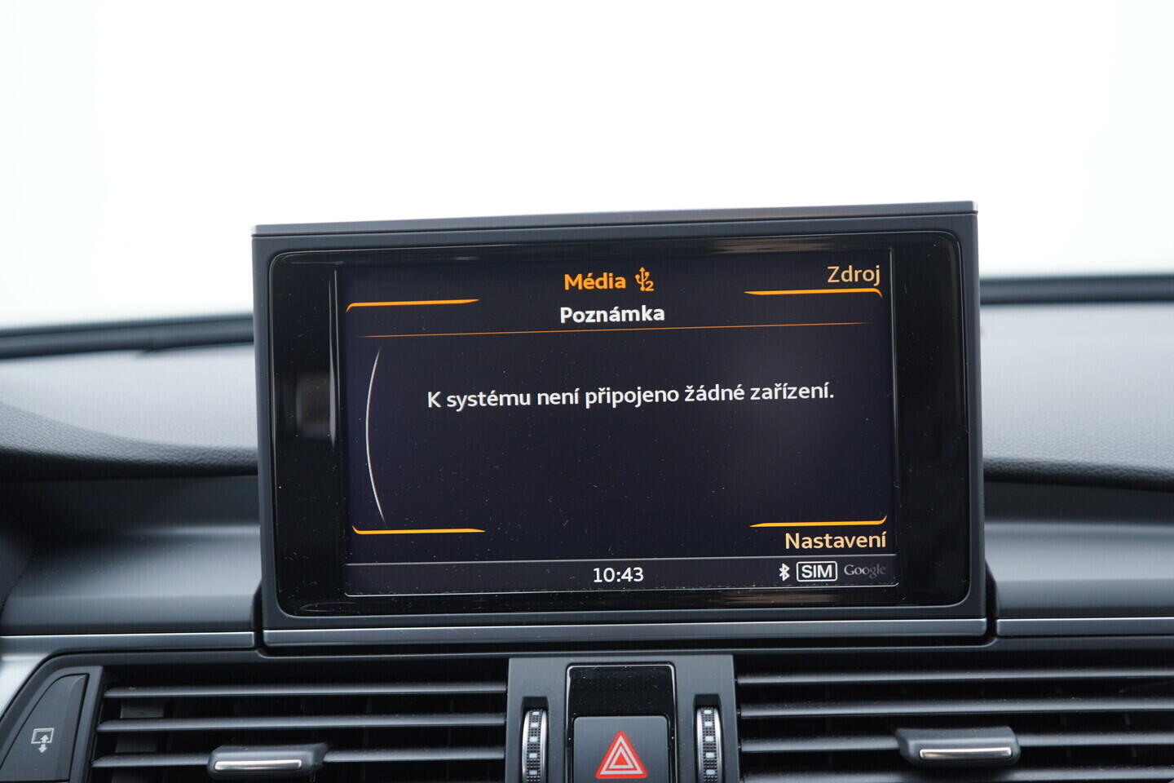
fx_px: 1174
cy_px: 392
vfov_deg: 36.9
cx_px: 587
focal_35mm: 36
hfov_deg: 53.1
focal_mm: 24
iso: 160
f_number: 2.8
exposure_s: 1/40
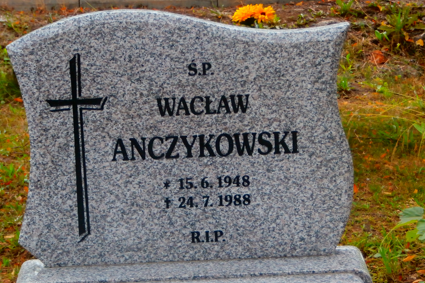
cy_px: 159
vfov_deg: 9.1
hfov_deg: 13.7
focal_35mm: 150
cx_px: 214
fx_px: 1771
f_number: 5.4
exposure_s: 1/125
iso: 125
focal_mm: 19.54
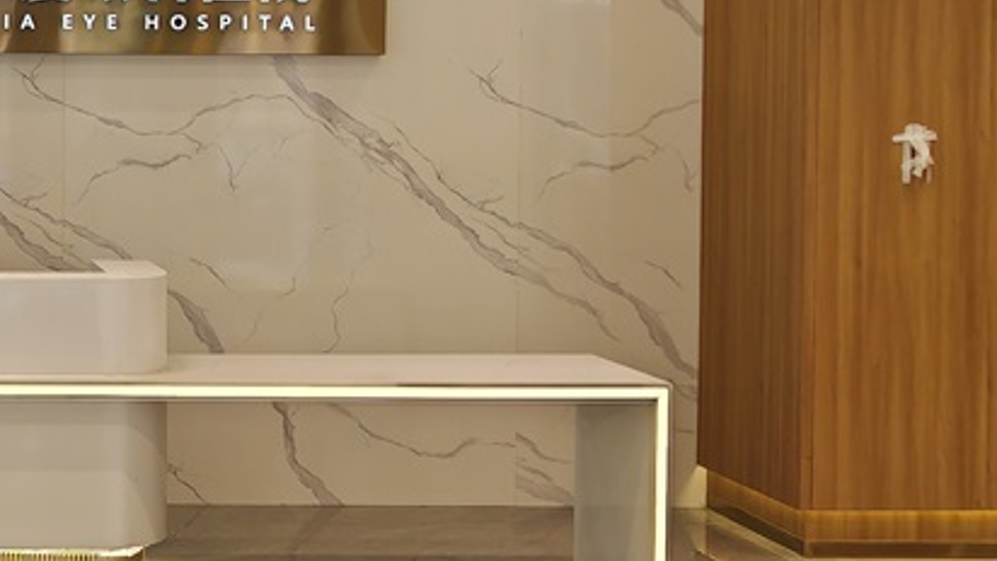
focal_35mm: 90
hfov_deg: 22.5
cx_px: -65
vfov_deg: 13.4
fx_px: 2380
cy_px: 118
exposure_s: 1/100
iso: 64
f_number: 1.6
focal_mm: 7.62
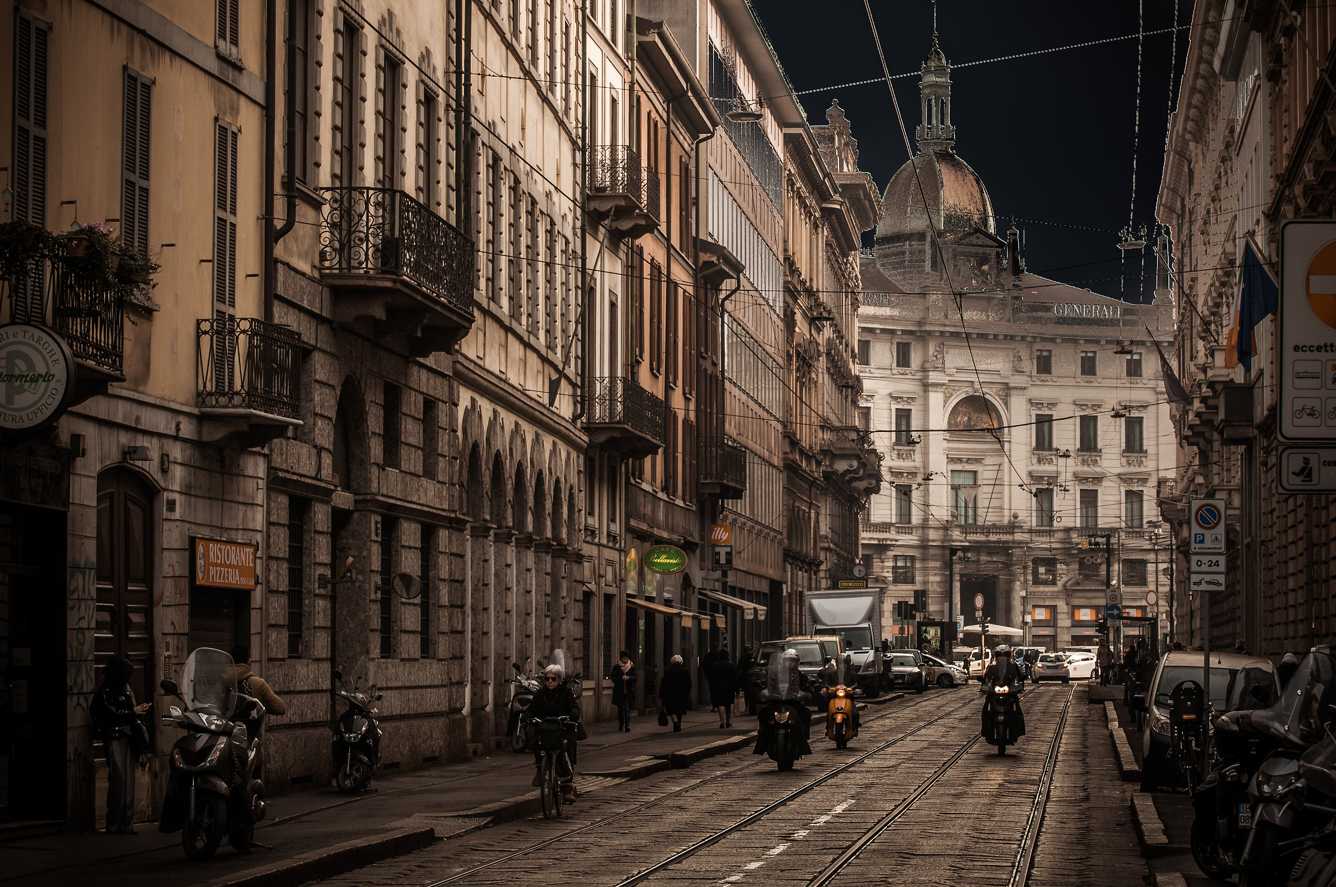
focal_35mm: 105
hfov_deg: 19.5
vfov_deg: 13.0
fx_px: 3892
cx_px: 668
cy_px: 444
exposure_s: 1/250
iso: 200
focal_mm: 70
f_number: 8
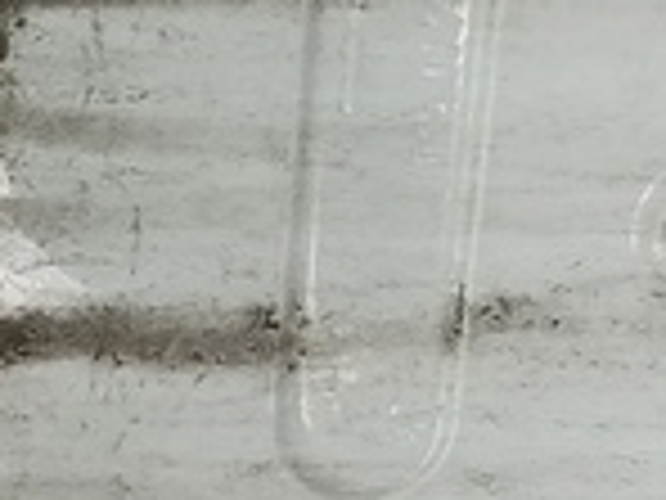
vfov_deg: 9.2
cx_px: -464
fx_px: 3059
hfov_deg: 11.6
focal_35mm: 159
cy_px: 640
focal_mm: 4.11
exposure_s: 1/100
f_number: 1.6
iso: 86
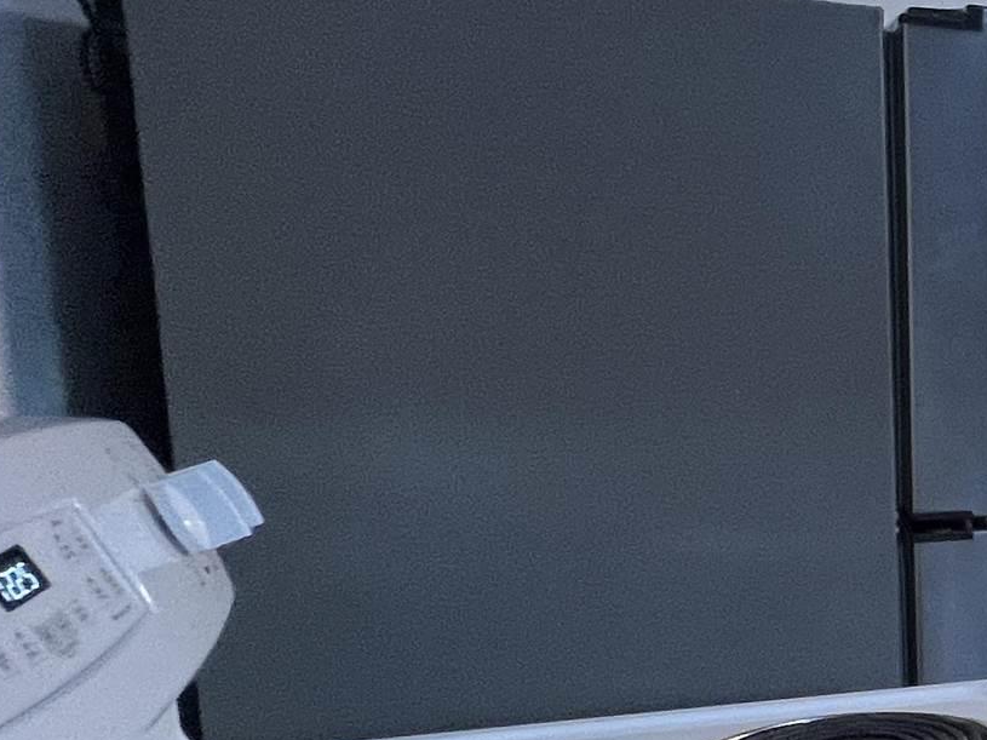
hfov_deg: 23.7
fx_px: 1397
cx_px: 1689
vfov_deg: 29.5
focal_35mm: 49
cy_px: 475
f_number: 1.8
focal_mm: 1.57
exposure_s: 1/60
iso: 160
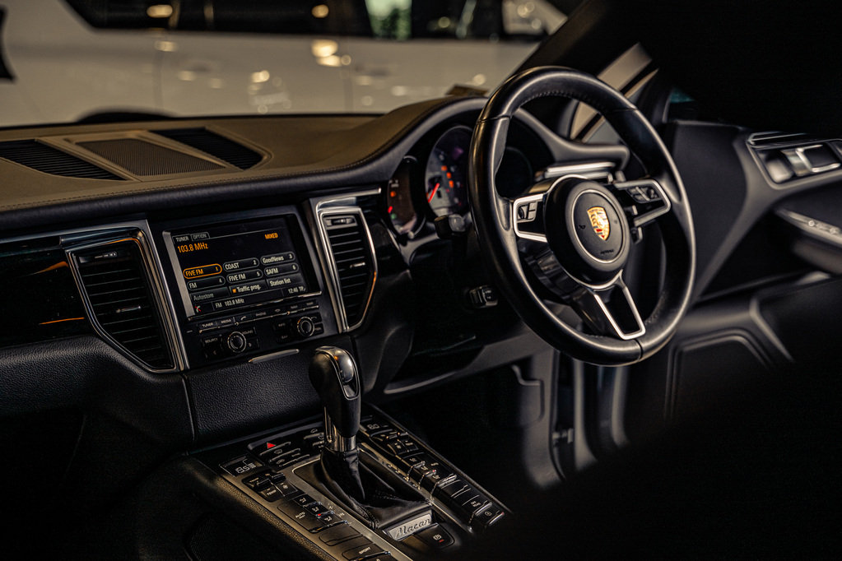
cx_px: 421
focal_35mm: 45
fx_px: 1052
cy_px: 280
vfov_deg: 29.9
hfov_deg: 43.6
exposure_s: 1/200
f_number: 3.5
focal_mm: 45
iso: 320
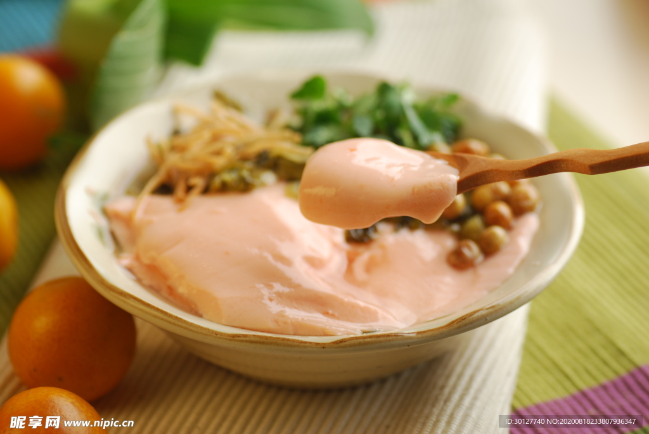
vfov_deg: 10.2
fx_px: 2436
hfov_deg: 15.2
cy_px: 217
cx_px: 324
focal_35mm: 135
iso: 100
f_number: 5
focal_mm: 90
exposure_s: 1/100
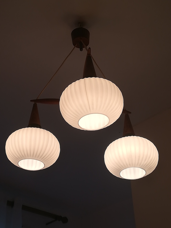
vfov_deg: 29.4
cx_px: 86
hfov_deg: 22.3
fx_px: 435
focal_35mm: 66
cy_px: 114
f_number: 2.2
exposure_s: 1/100
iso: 80
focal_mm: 3.83
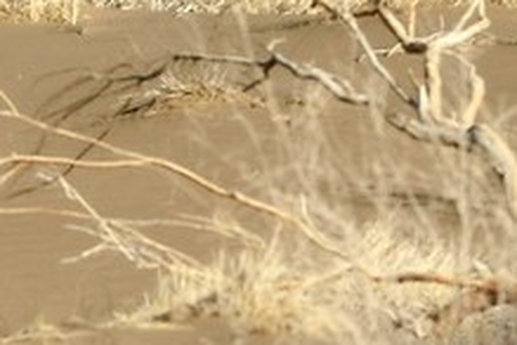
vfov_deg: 0.9
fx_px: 20994
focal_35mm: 1462
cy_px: -454
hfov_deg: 1.4
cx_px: 57
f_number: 14
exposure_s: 1/200
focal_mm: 200
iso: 200
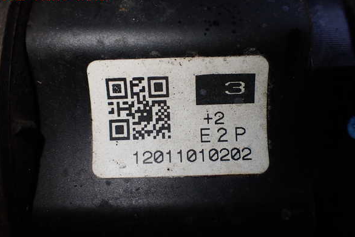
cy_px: 125
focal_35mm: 32
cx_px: 180
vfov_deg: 41.1
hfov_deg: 58.7
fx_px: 316
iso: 100
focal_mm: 5.4
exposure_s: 1/200
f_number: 2.3
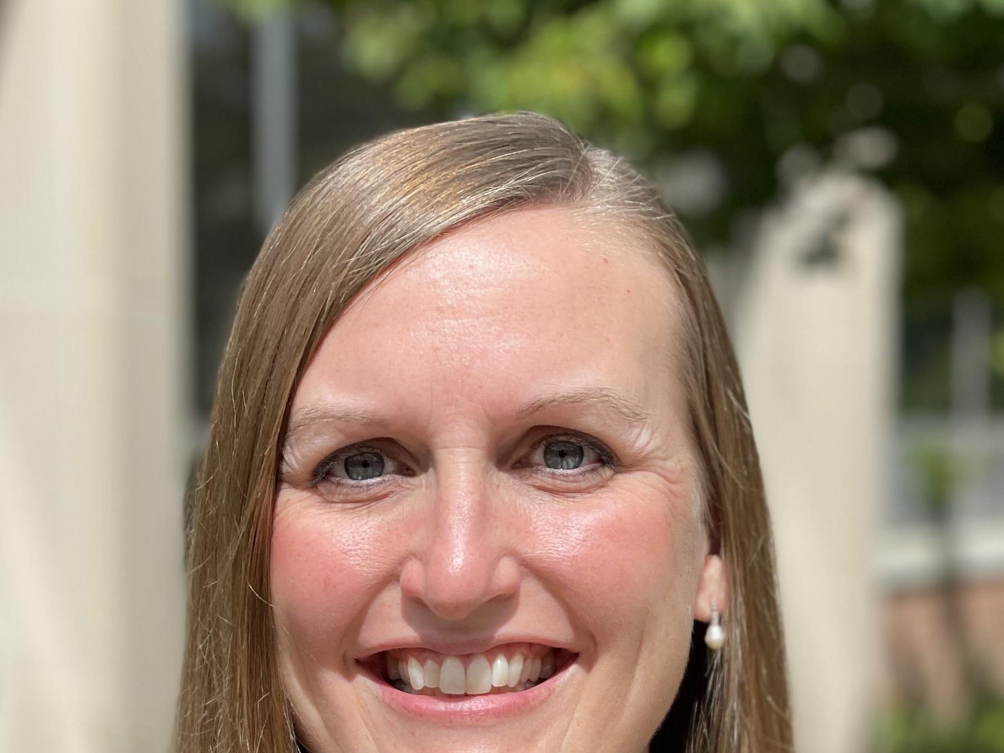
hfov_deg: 17.1
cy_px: 863
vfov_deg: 12.6
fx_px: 3335
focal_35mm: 115
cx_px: 486
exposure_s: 1/1916
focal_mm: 6
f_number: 2
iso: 25
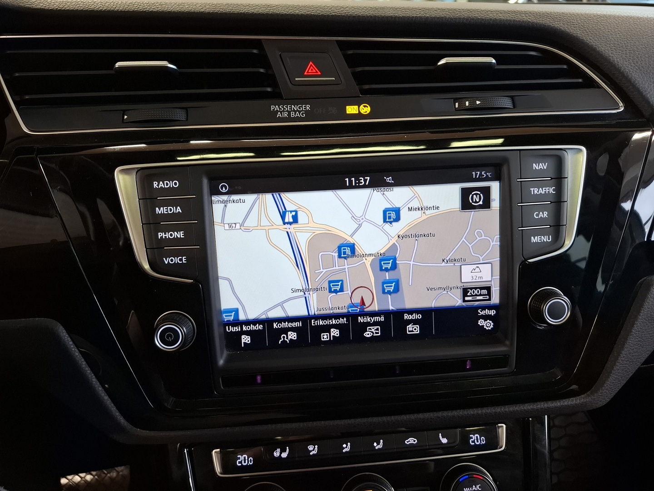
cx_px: 327
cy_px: 246
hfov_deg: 73.9
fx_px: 435
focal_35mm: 23
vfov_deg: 58.9
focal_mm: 5.54
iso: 320
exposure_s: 1/50
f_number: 1.8
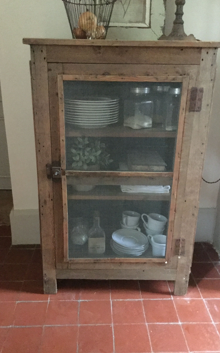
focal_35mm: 33
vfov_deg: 58.1
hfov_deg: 38.3
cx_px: 107
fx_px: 317
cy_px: 176
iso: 800
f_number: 2.4
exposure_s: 1/17
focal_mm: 3.3
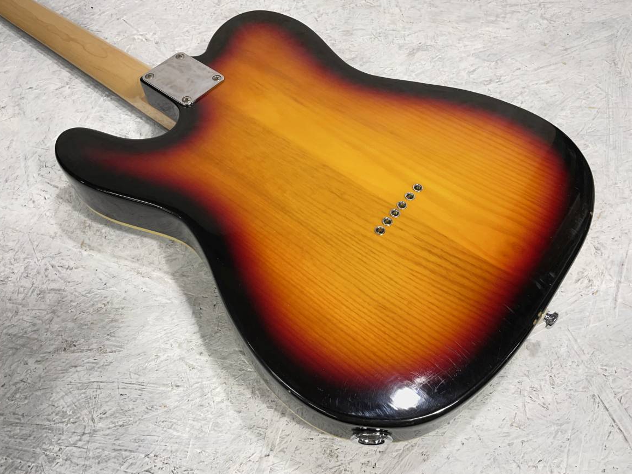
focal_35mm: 27
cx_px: 321
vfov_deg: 51.4
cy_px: 237
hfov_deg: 65.3
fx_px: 493
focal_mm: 4.2
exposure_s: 1/100
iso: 100
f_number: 1.6
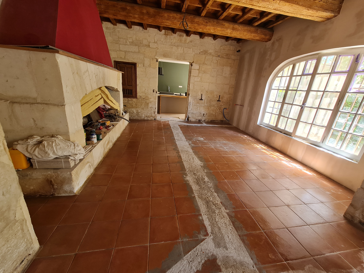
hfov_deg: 106.2
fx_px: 137
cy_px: 136
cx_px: 182
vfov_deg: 89.9
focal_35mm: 13
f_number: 2.2
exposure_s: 1/50
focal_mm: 2.2
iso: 200
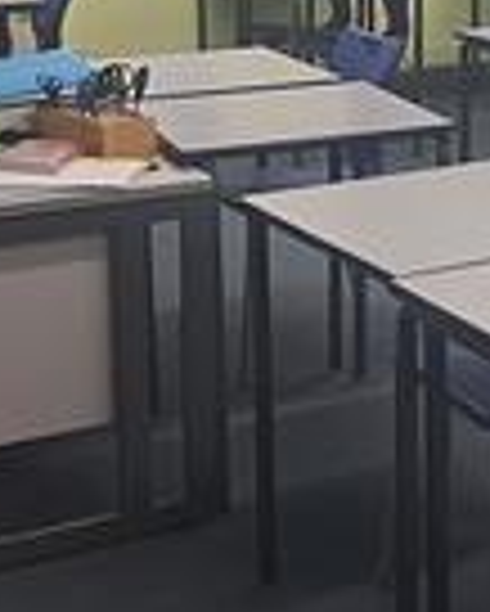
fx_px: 1557
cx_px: 620
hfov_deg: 16.9
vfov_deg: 21.7
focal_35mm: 86
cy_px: 61
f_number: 1.8
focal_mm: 5.23
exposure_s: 1/50
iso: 80
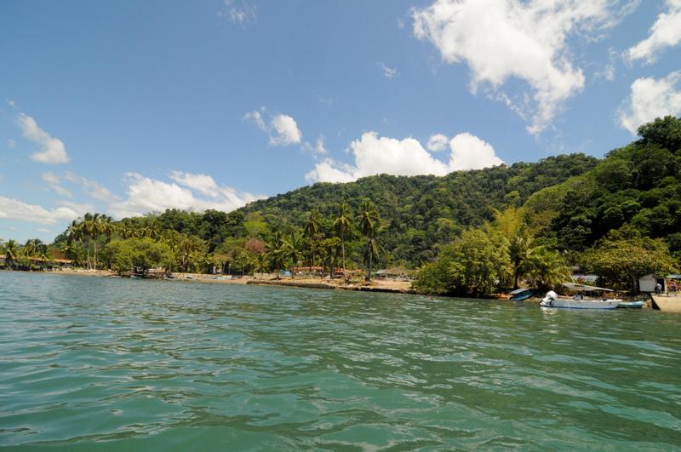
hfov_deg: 95.1
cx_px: 340
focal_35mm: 16
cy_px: 226
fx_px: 312
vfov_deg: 71.9
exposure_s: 1/640
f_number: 11
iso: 640
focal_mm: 11
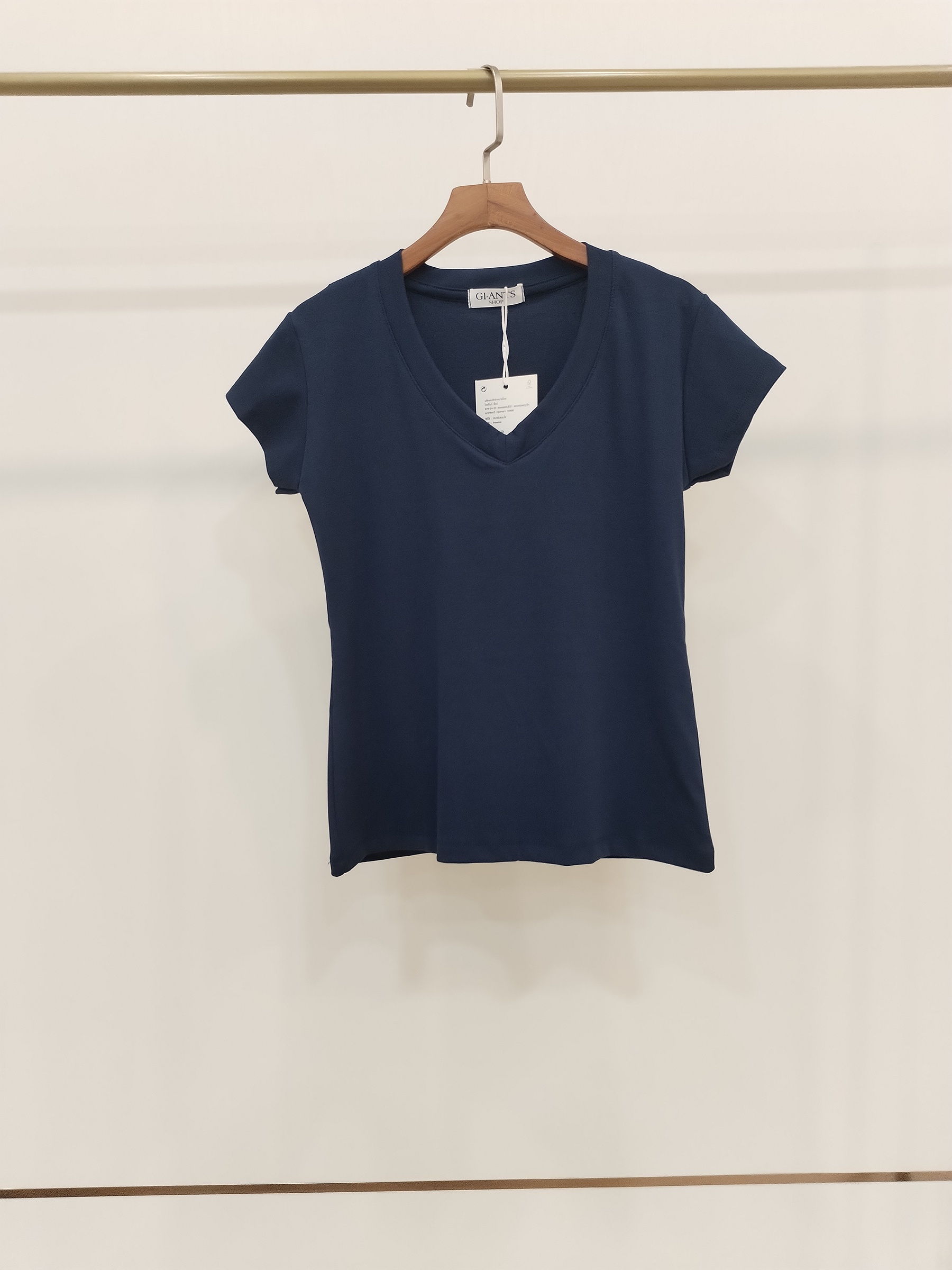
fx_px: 1063
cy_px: 635
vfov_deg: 61.7
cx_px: 476
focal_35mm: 29
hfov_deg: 48.2
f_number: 1.8
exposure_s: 1/60
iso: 471
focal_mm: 4.75
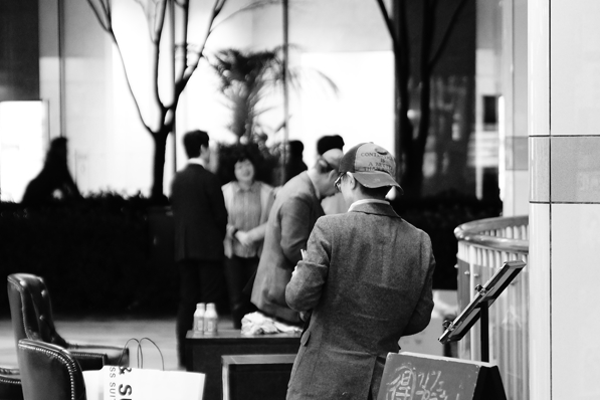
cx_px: 315
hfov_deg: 11.4
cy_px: 289
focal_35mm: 180
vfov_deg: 7.6
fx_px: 3000
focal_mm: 70
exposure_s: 1/80
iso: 800
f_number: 2.8
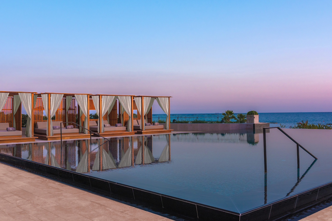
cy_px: 110
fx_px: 332
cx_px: 166
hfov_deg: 53.1
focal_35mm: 36
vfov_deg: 36.9
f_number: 8
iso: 250
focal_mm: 36
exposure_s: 1/100
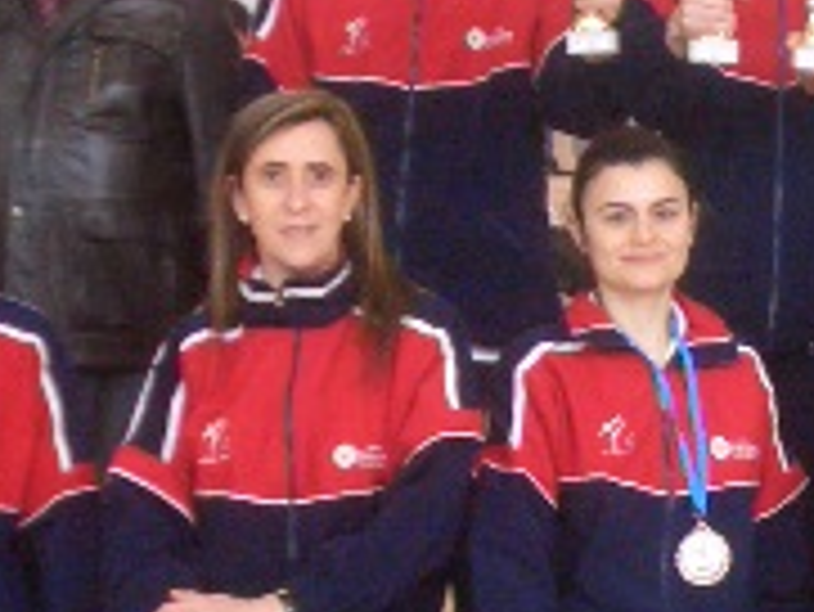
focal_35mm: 152
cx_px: 769
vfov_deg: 9.7
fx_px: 3577
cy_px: 500
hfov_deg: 12.9
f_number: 4.3
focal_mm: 5.7
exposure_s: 1/50
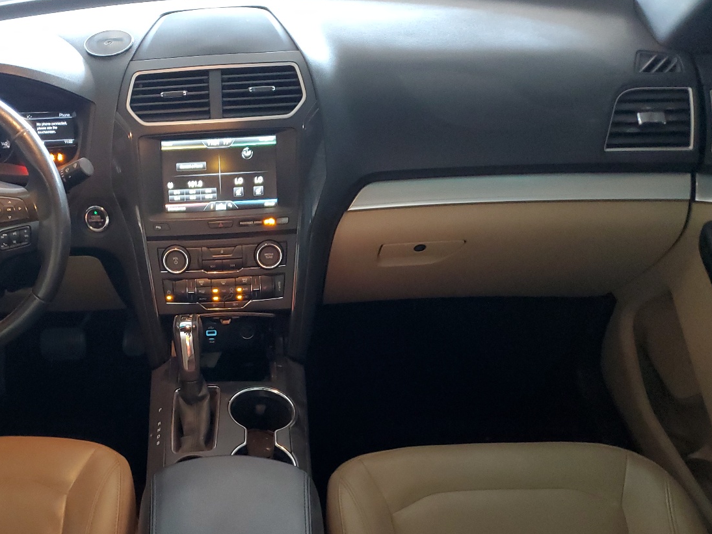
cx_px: 207
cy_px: 354
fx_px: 782
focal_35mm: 38
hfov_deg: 47.7
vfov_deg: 37.3
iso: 310
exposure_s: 1/24
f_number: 1.5
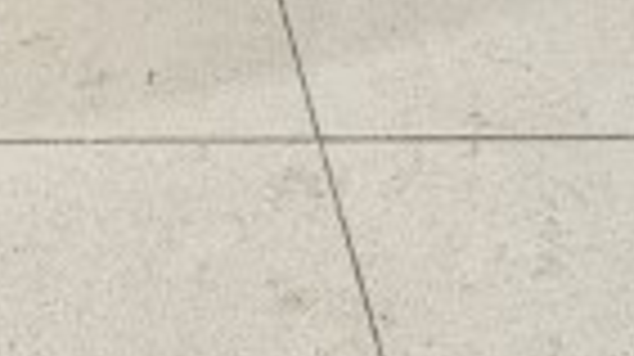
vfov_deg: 8.9
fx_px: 1915
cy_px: -653
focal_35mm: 114
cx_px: 0
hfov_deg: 18.3
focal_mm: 6.3
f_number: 1.7
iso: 160
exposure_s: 1/100
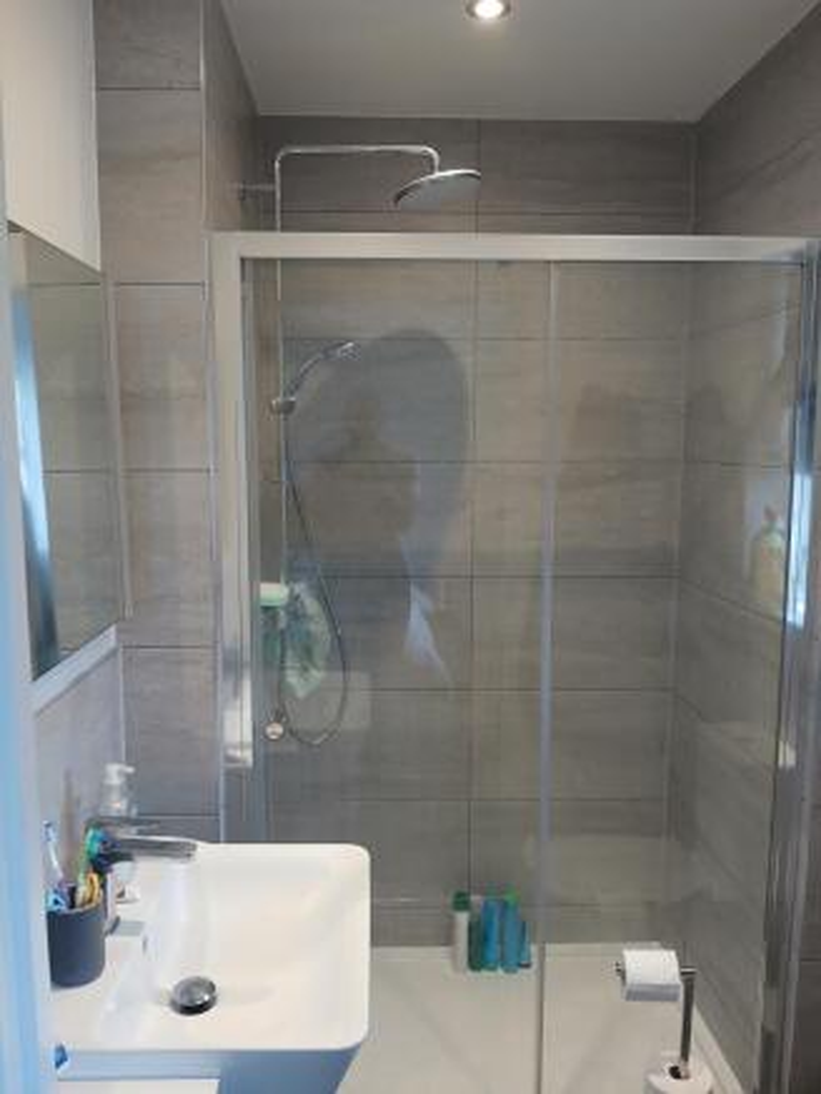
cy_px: 547
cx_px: 410
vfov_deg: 67.3
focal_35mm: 26
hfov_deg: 53.1
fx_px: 822
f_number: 1.8
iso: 200
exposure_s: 1/50
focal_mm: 3.98
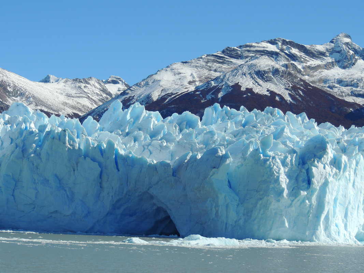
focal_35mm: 90
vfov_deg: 16.4
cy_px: 136
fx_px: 946
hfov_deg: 21.8
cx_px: 182
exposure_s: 1/1250
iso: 100
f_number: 4.1
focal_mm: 16
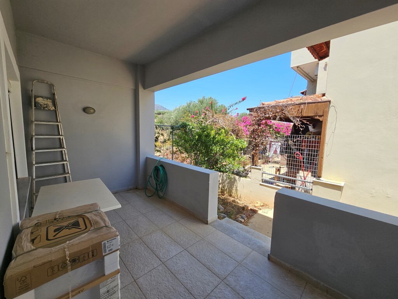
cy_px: 150
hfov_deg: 106.2
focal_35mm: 13
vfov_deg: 89.9
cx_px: 199
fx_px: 149
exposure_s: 1/848
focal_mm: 2.2
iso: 50
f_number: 2.2
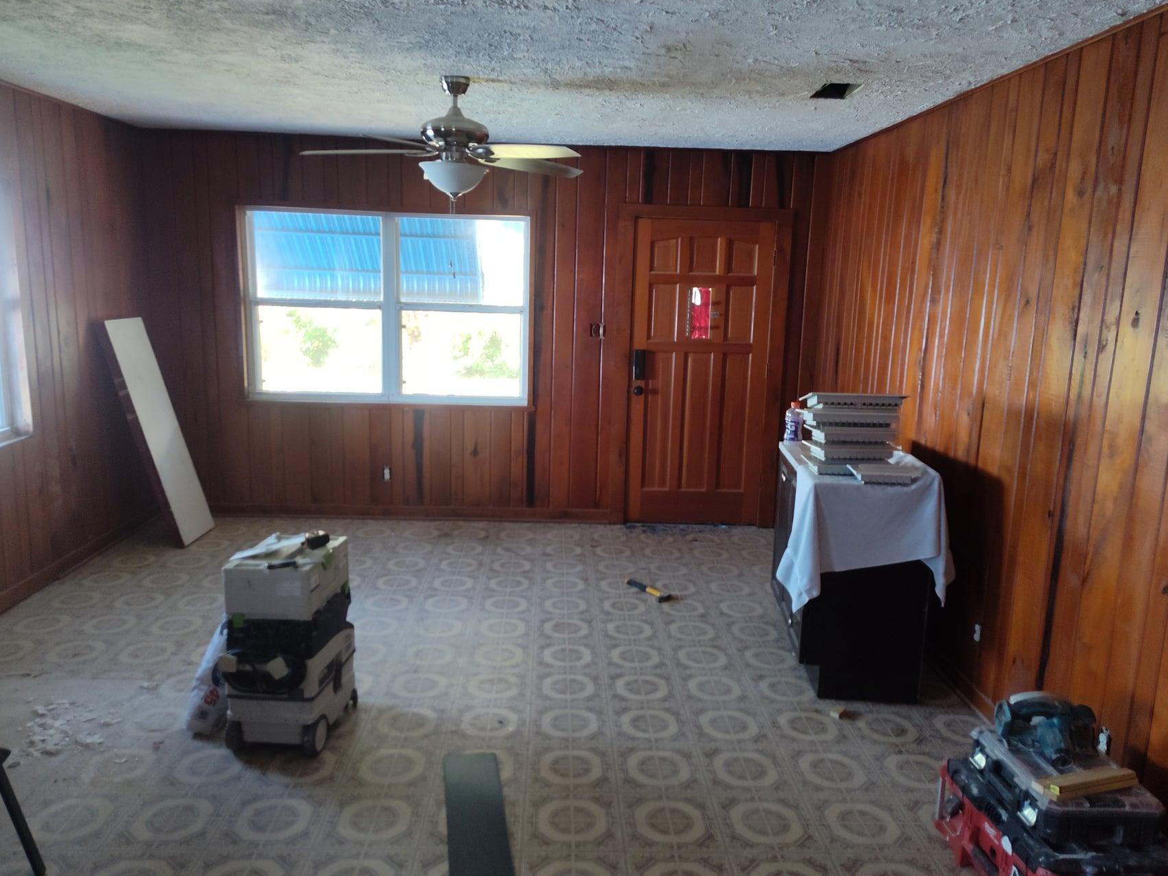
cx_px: 605
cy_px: 431
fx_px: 877
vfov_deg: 53.1
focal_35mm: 26
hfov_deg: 67.3
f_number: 1.8
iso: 1156
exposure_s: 1/120
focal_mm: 5.56
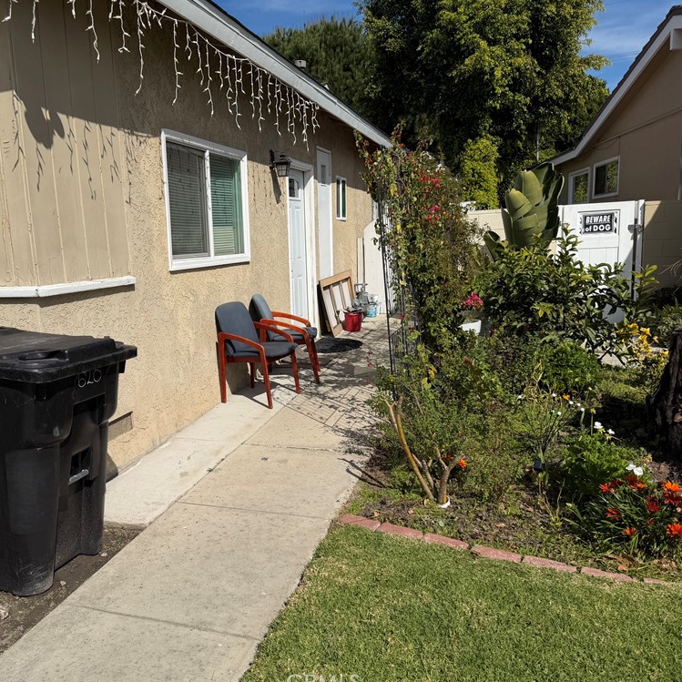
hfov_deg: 54.8
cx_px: 243
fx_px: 646
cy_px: 346
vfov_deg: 55.6
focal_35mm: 29
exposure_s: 1/9091
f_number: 1.78
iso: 80
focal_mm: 6.76
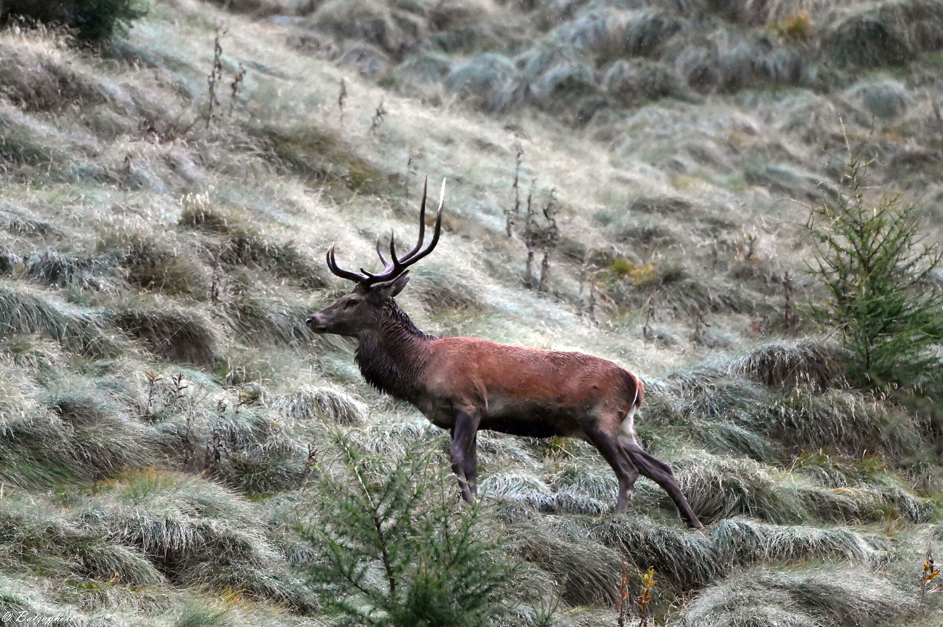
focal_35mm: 560
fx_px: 14659
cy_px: 314
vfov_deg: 2.5
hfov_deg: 3.7
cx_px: 472
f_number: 8
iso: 20000
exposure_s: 1/640
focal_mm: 560
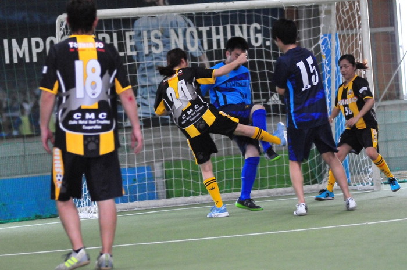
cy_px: 135
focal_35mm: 188
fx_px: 2117
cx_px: 204
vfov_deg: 7.3
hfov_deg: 11.0
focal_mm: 125
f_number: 2.8
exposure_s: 1/640
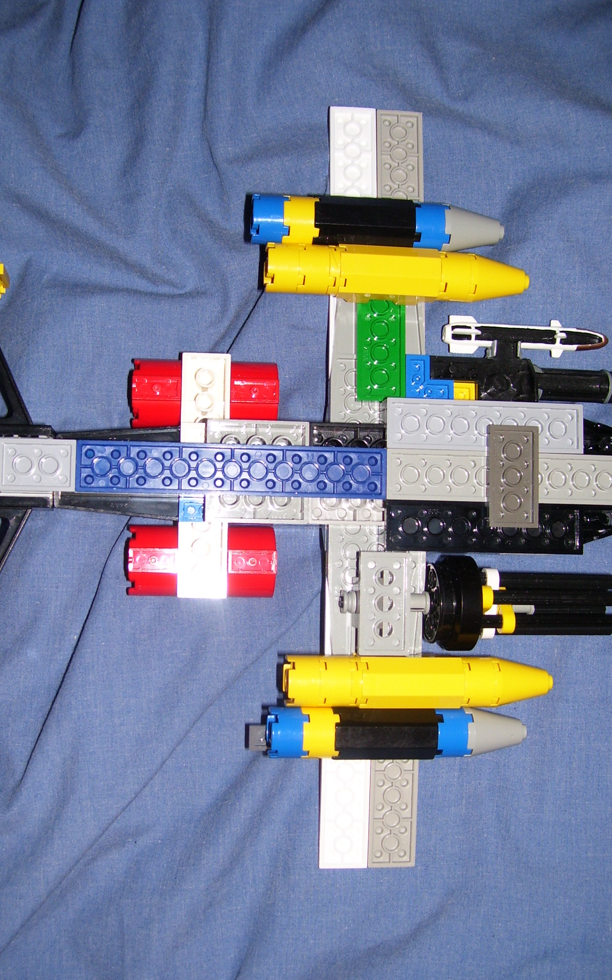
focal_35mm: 40
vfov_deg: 49.3
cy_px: 481
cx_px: 257
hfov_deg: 31.9
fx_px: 1068
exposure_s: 1/60
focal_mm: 6
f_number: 2.7
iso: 80
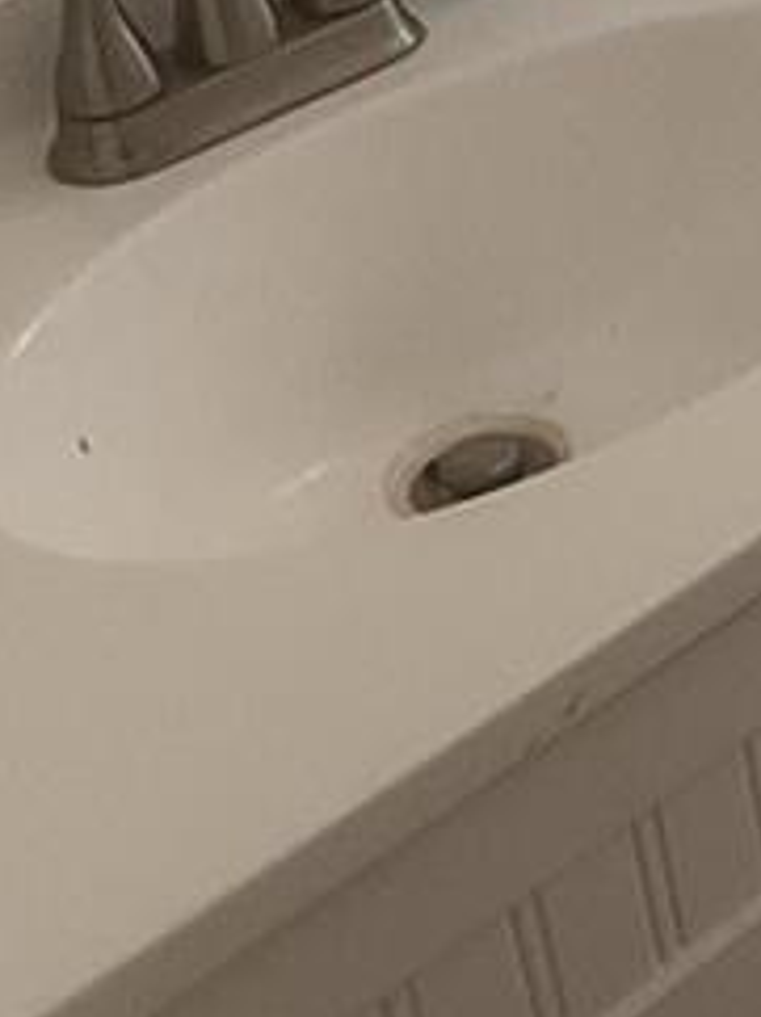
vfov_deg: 13.1
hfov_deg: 9.6
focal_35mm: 144
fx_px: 4228
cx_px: 1514
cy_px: -416
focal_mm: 3
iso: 50
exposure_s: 1/50
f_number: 1.8
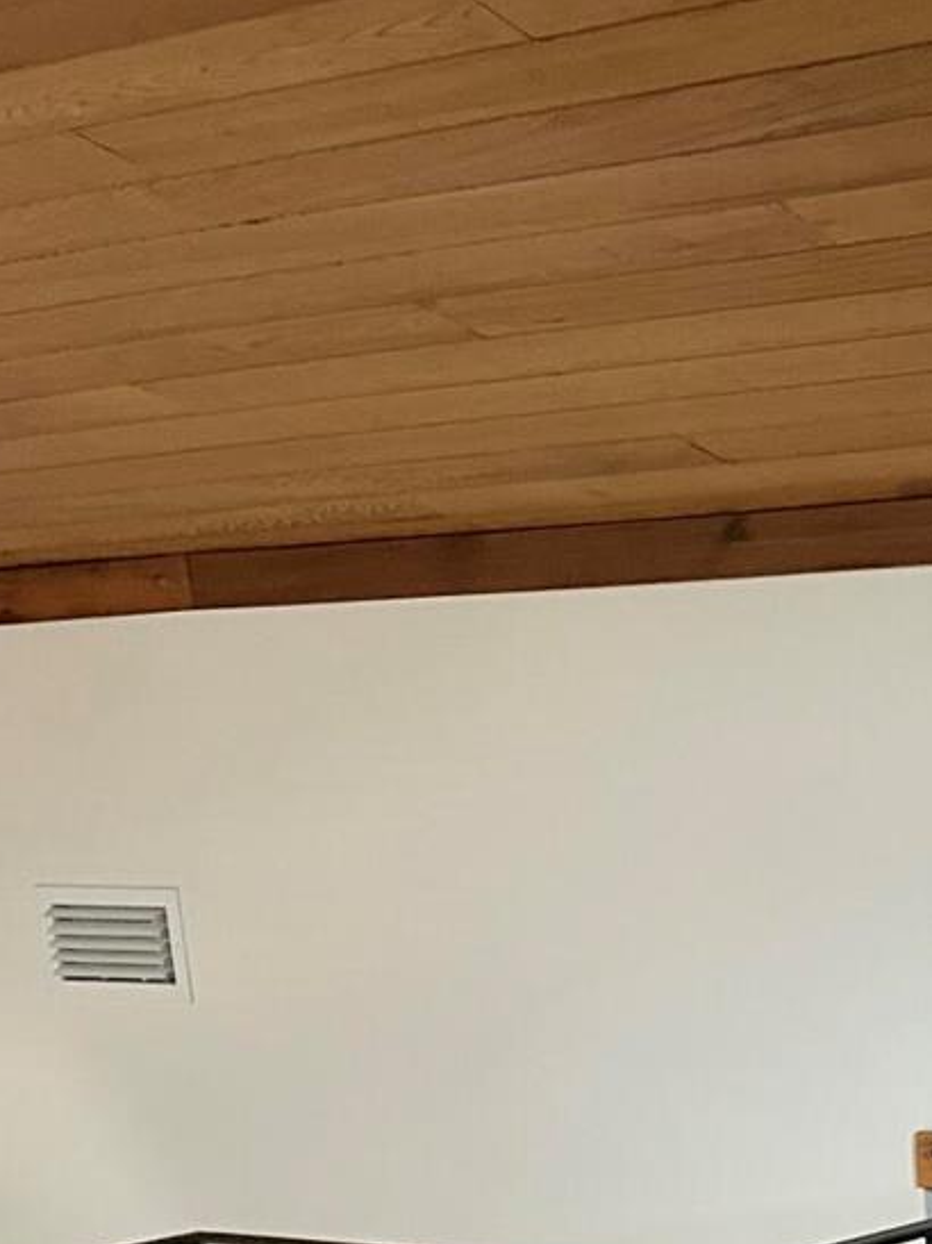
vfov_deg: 23.7
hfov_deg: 19.1
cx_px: 1091
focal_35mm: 73
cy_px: 1597
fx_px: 2622
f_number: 1.6
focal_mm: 4.2
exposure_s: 1/60
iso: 250
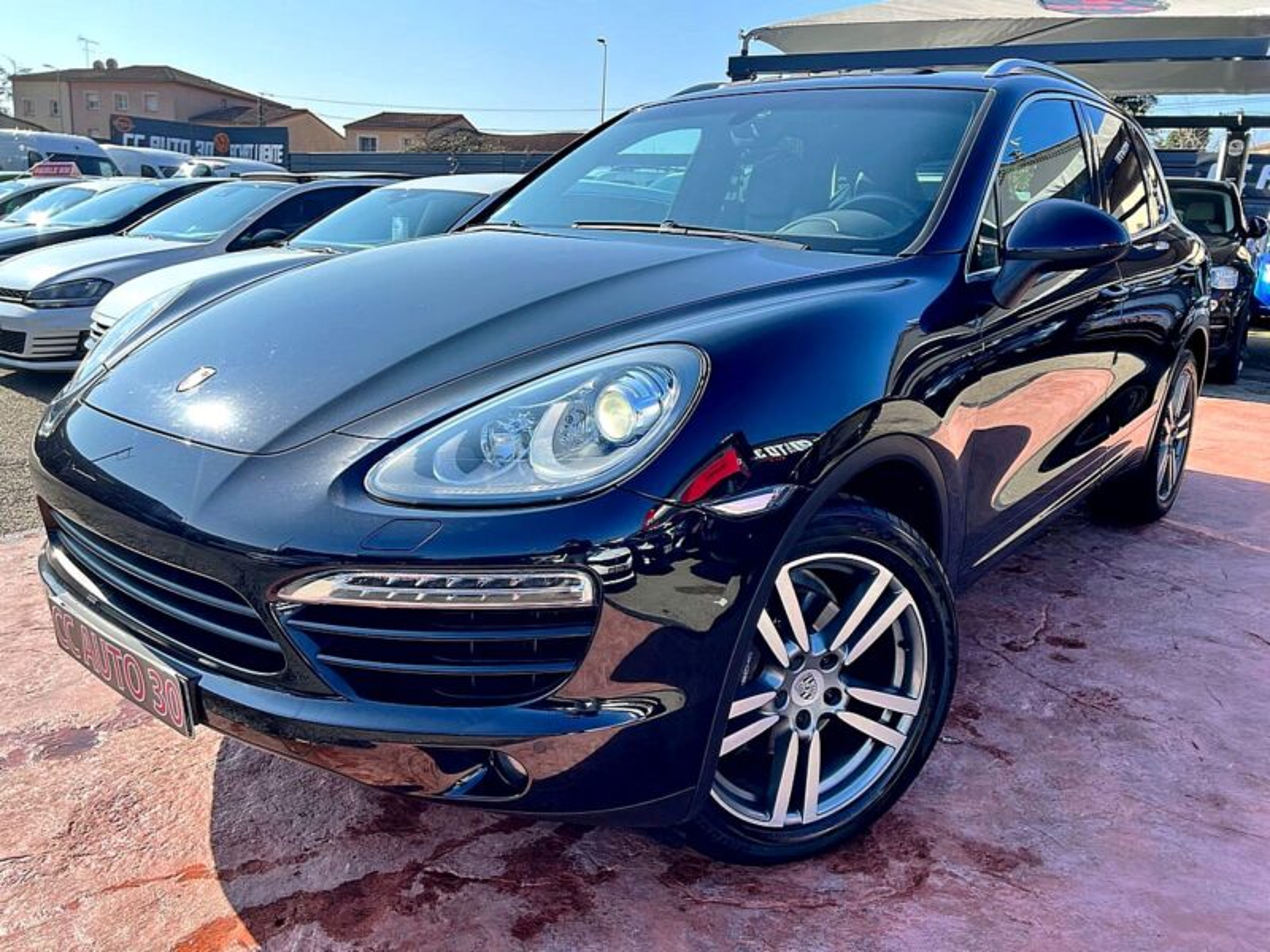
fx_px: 954
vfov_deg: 53.1
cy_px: 476
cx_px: 635
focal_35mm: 26
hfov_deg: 67.3
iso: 50
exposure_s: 1/1645
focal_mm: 5.7
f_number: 1.5
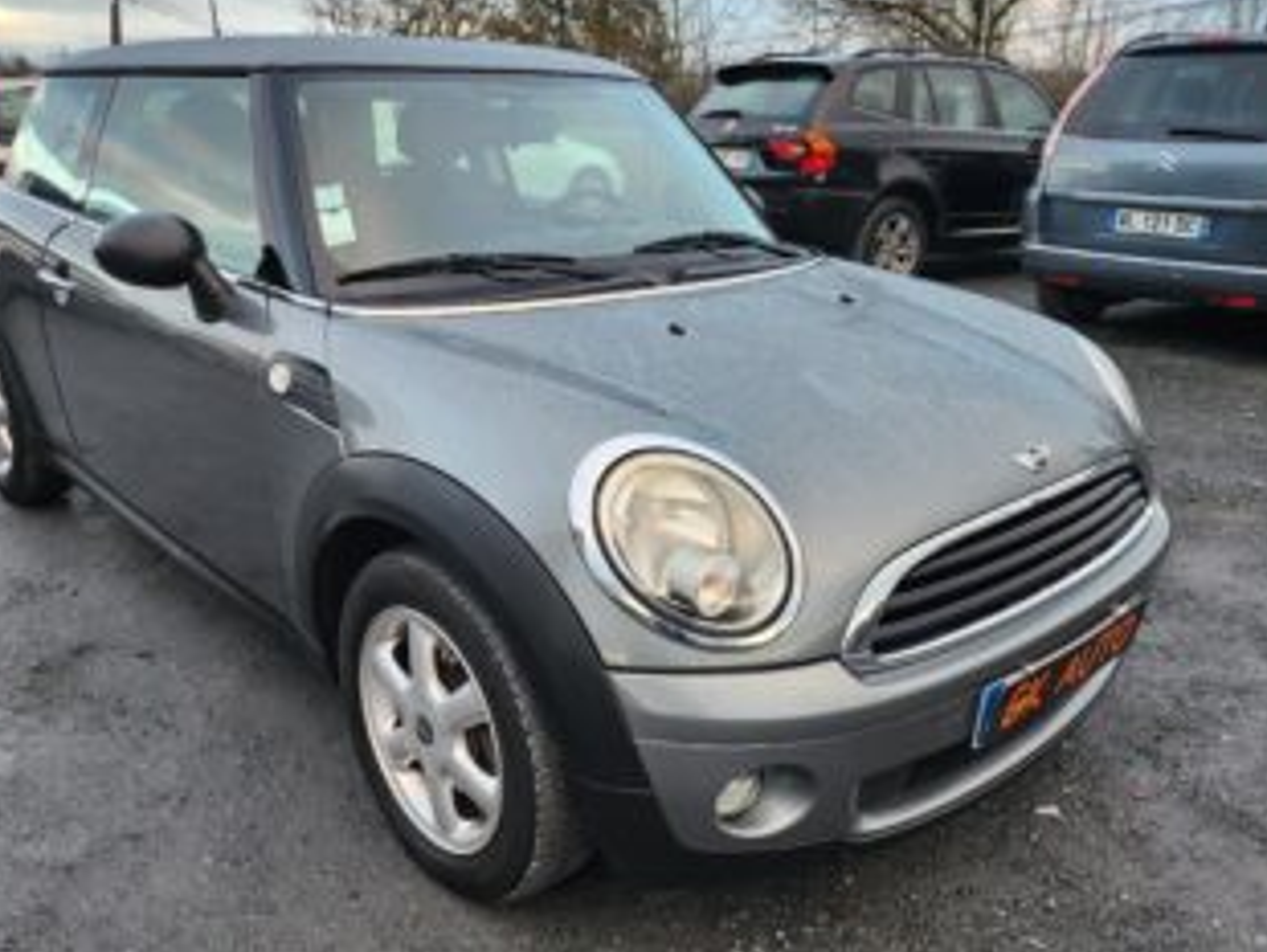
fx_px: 1062
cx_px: 582
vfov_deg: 48.3
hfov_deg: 61.5
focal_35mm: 29
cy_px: 456
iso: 125
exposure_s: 1/180
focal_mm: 5
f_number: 1.8
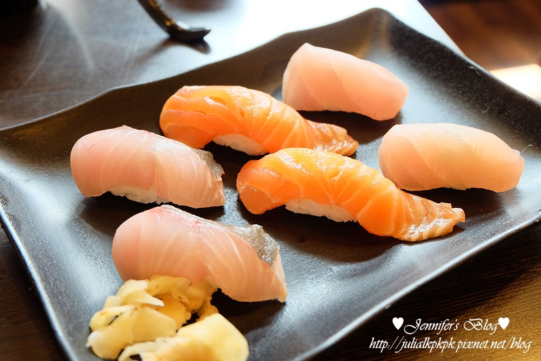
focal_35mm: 38
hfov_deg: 50.7
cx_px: 270
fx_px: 571
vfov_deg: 35.0
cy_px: 180
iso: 800
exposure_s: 1/60
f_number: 4.5
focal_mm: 25.6
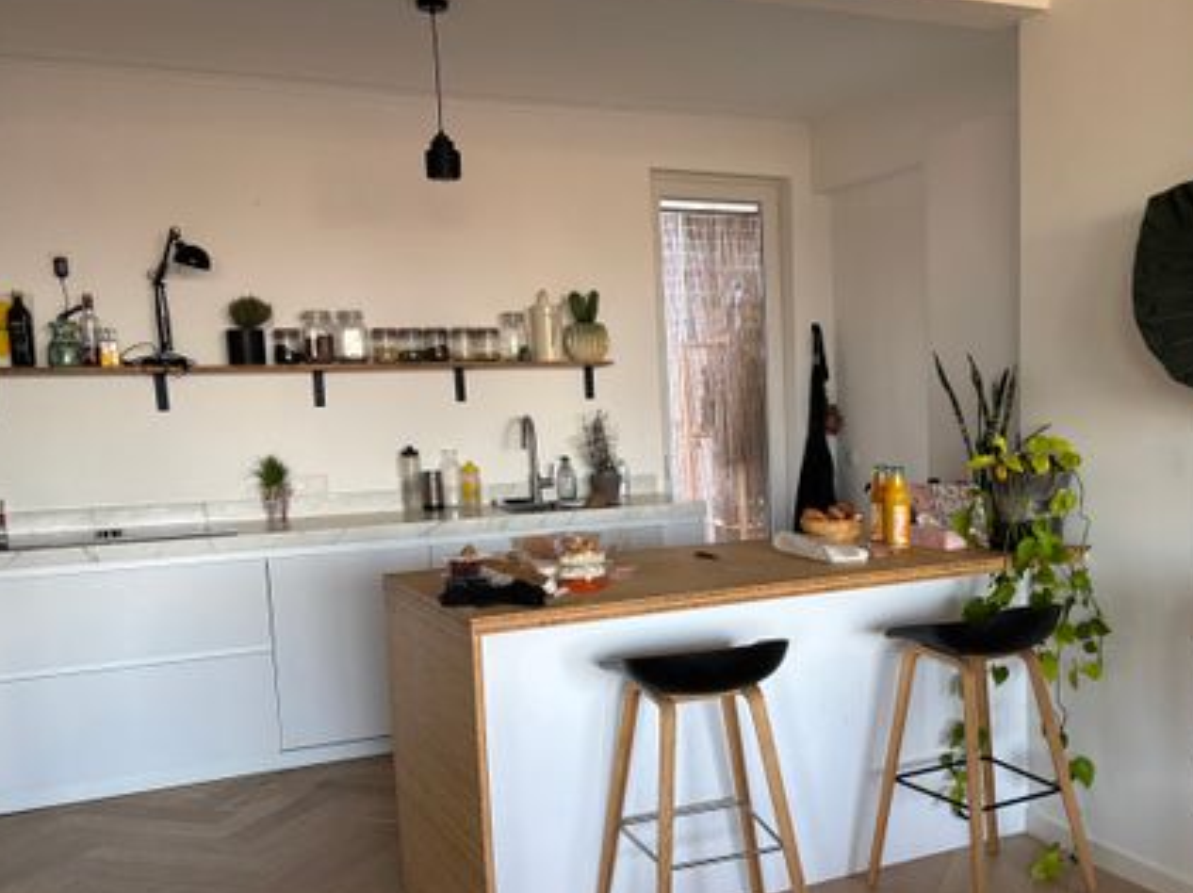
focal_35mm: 37
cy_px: 548
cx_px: 814
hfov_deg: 49.1
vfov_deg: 38.4
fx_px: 1274
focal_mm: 5.96
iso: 250
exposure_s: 1/60
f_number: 1.6
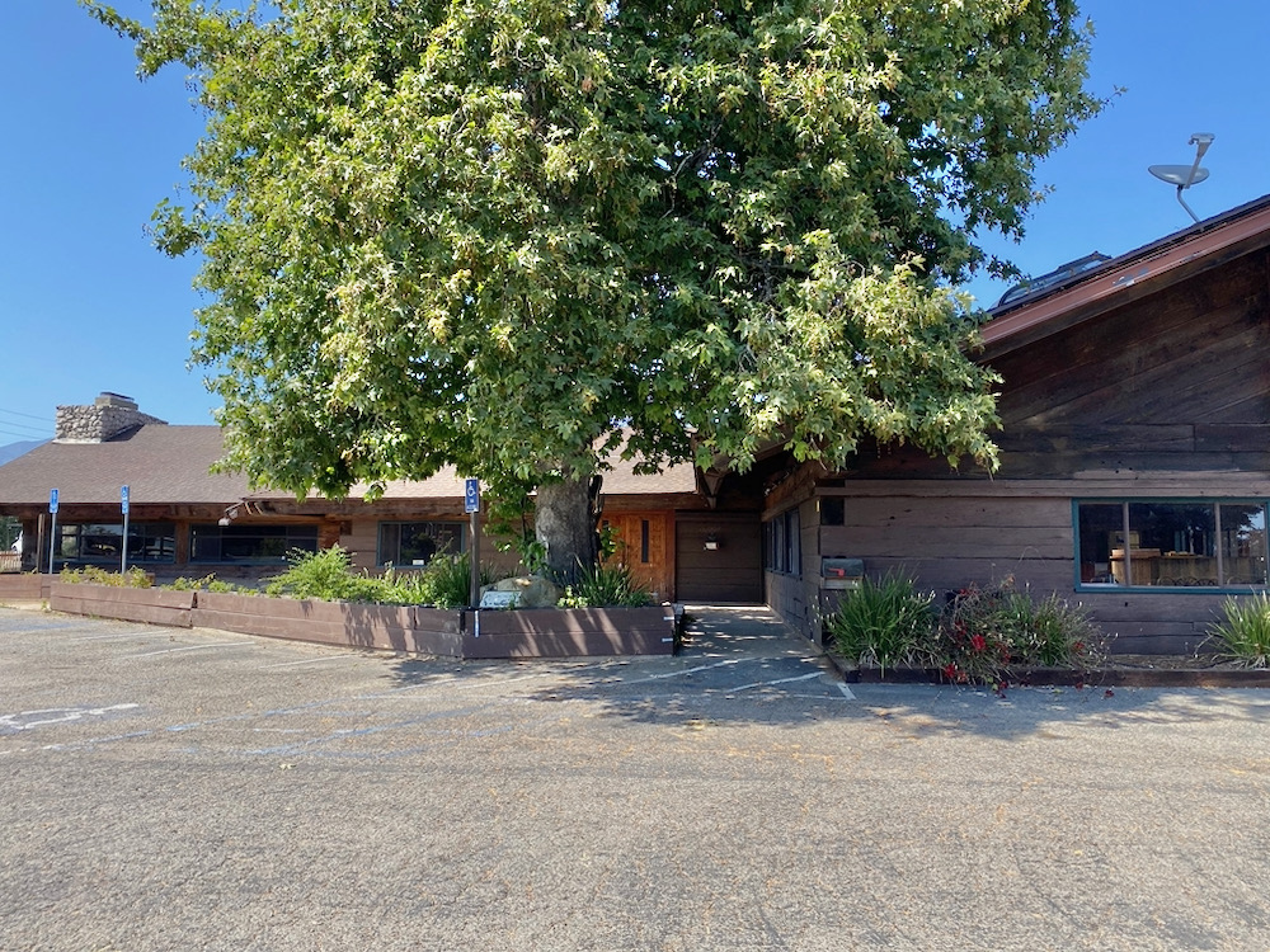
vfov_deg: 53.1
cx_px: 635
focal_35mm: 26
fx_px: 954
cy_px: 476
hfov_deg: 67.3
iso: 32
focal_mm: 4.25
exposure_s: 1/1025
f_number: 1.8
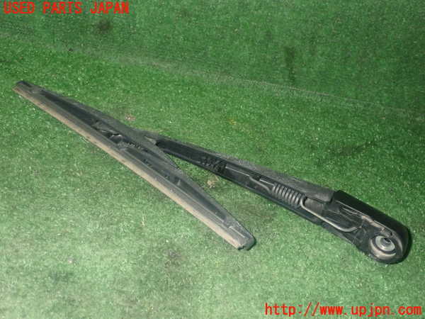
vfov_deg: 37.7
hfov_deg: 49.0
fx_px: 467
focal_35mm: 38
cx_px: 212
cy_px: 160
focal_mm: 6.83
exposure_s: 1/40
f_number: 8
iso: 800
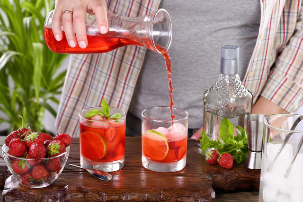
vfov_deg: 13.0
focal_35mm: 105
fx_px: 883
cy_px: 101
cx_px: 152
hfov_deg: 19.5
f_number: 8
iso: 100
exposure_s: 1/80
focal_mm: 105
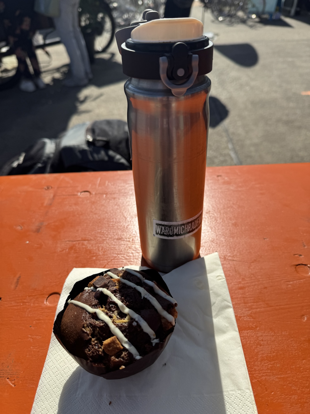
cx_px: 155
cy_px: 207
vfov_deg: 71.6
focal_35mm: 24
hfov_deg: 56.8
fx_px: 287
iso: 80
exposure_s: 1/7092
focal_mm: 6.76
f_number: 1.78
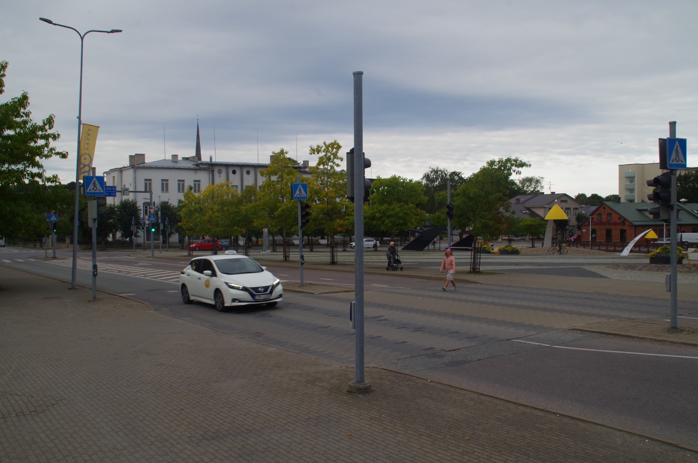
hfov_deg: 53.2
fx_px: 697
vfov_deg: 36.7
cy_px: 232
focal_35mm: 36
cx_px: 349
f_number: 11
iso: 250
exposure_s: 1/125
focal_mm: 24
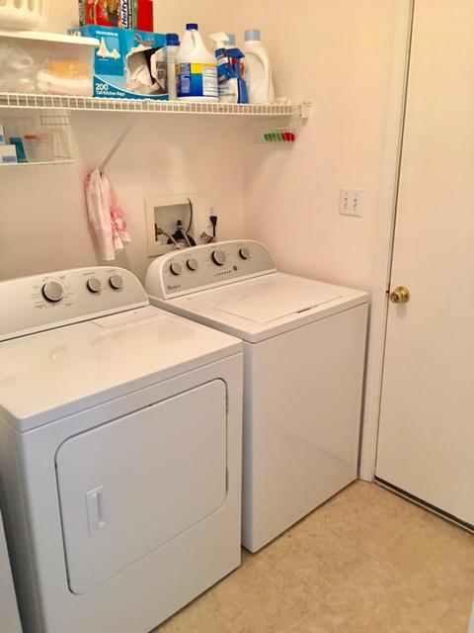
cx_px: 237
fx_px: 529
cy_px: 316
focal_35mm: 29
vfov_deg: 61.7
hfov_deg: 48.2
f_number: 2.2
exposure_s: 1/10
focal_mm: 4.15
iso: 80
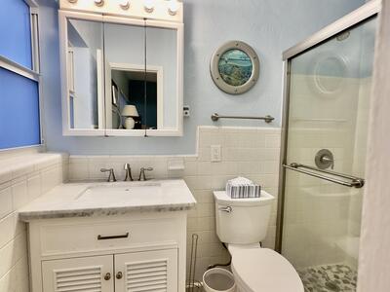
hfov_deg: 102.1
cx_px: 195
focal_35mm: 14
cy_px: 146
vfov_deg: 85.7
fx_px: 158
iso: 250
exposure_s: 1/120
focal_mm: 2.22
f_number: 2.2
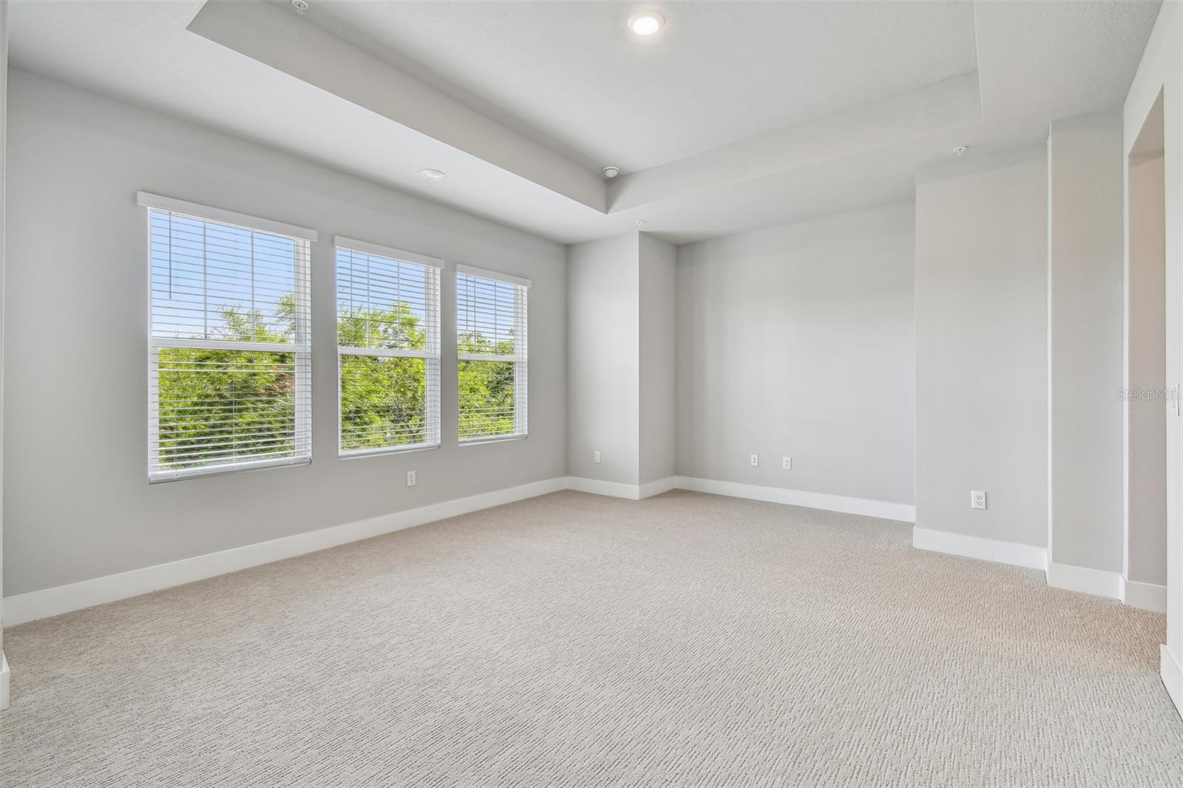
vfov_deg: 77.3
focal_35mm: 15
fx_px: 493
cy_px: 394
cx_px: 592
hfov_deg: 100.4
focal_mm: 10
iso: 100
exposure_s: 1/15
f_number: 7.1
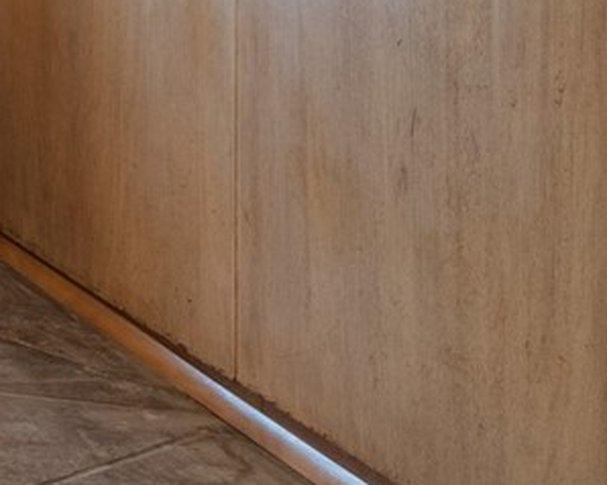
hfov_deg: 13.3
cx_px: -782
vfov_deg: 12.8
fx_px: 2037
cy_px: -258
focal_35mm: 113
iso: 250
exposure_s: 1.6
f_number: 9
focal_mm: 17.7
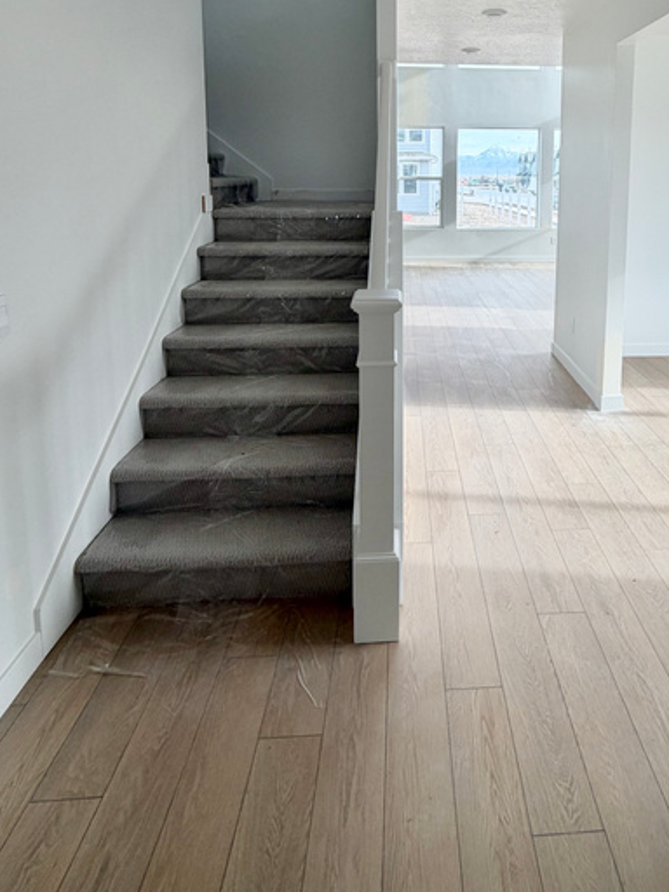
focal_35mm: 21
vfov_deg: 74.0
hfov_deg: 62.2
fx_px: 541
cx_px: 434
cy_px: 235
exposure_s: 1/123
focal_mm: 2.22
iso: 40
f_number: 2.2
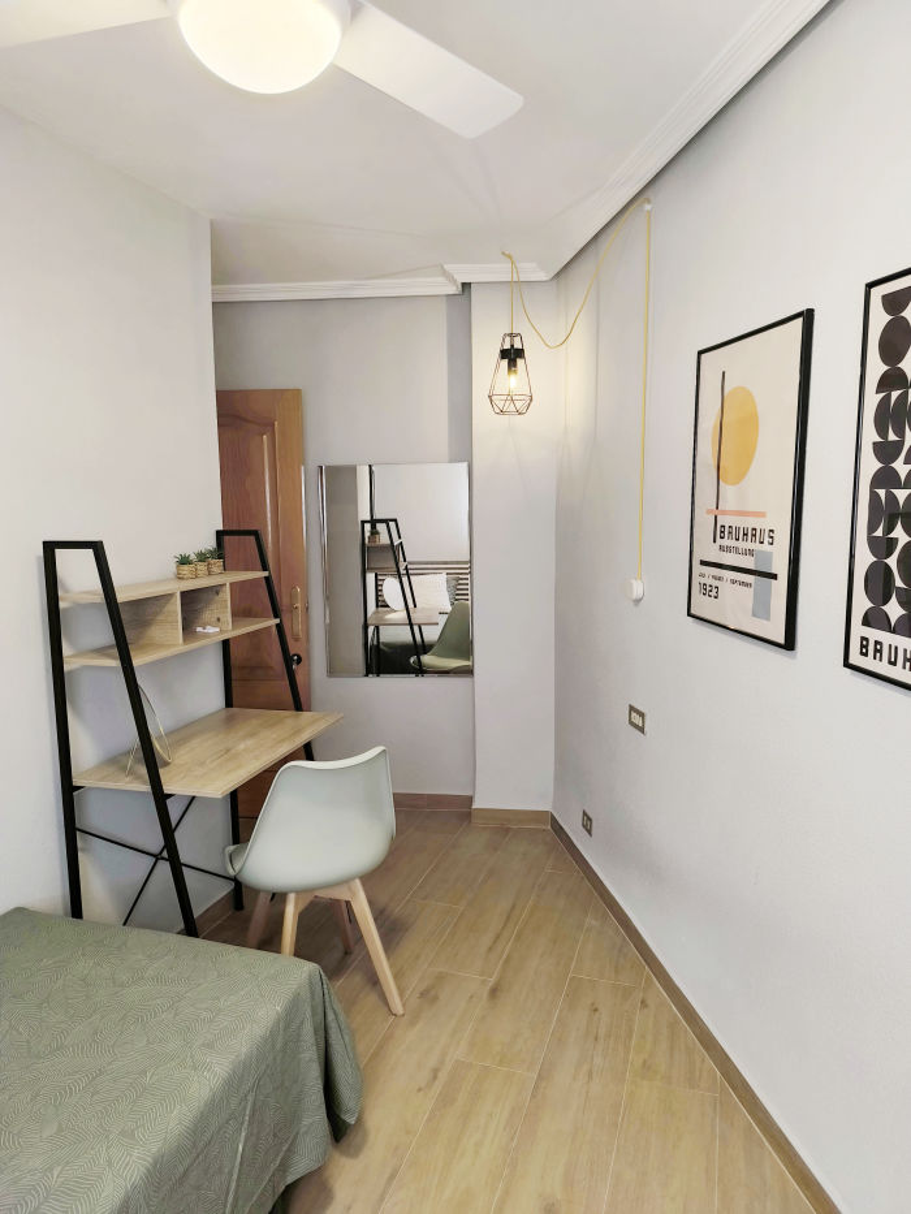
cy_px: 607
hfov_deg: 58.9
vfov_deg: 73.9
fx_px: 807
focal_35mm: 23
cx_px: 456
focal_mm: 6.14
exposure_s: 1/100
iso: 125
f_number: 1.65
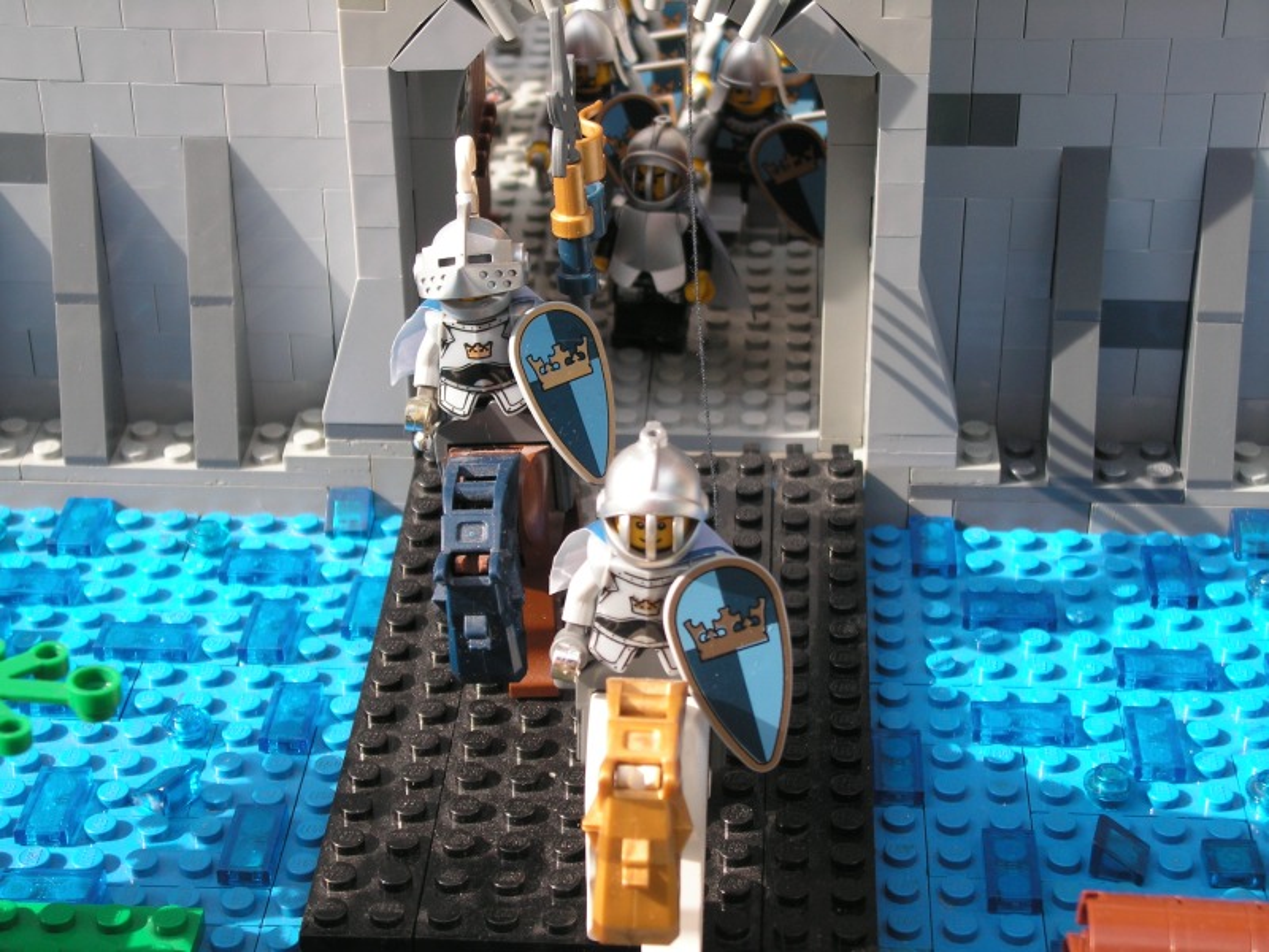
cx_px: 634
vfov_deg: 22.3
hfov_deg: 29.4
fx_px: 2420
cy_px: 476
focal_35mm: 66
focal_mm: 11
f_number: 3.3
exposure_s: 1/200
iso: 50
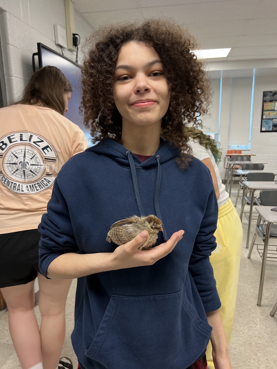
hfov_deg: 53.1
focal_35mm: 26
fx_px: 277
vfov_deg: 67.3
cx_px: 138
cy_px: 184
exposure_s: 1/60
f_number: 1.5
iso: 64
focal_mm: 5.7
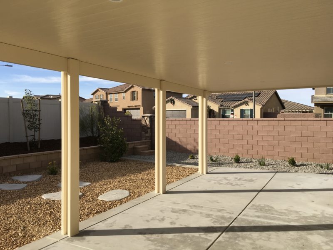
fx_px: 279
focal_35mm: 29
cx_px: 166
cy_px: 125
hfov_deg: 61.7
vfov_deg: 48.2
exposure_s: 1/1479
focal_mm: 4.15
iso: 25
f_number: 2.2
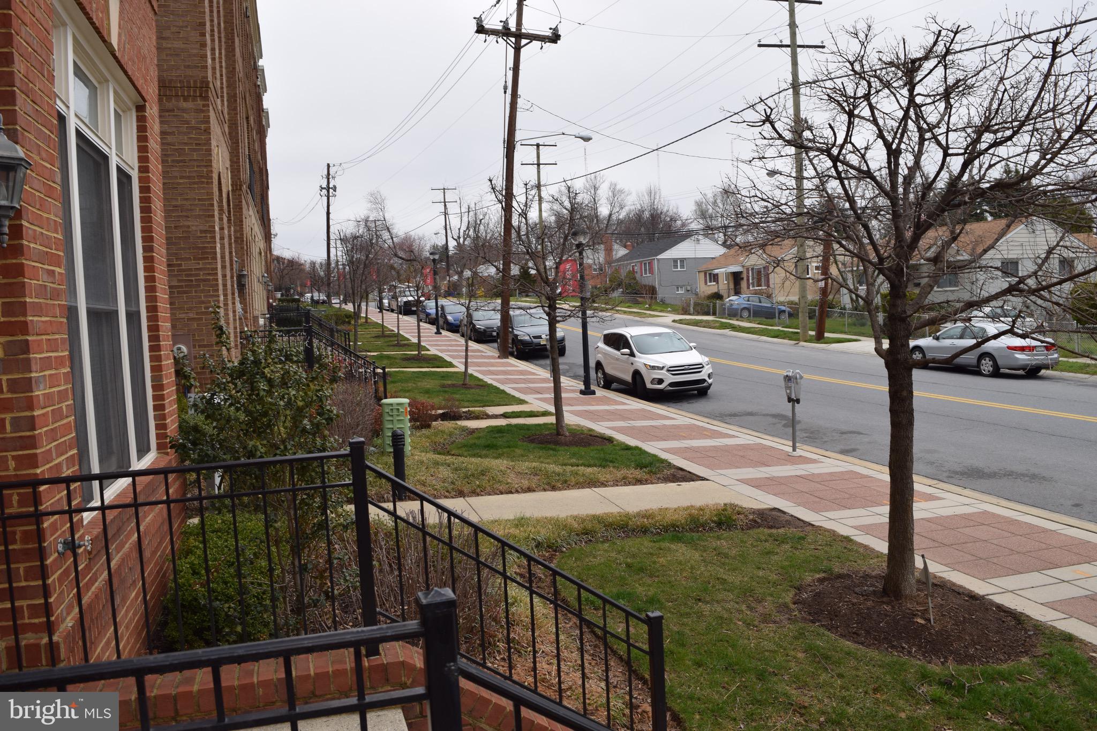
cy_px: 366
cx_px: 548
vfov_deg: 47.9
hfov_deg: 67.4
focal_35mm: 27
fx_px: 823
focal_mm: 18
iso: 100
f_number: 8
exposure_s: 1/200
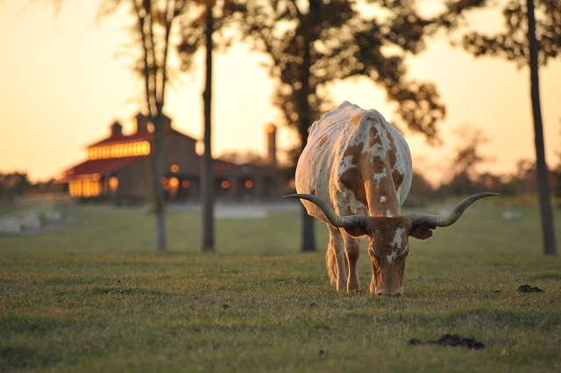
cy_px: 186
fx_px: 3113
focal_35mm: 200
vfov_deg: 6.8
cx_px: 280
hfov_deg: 10.3
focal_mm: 200
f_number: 4.5
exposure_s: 1/800
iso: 640
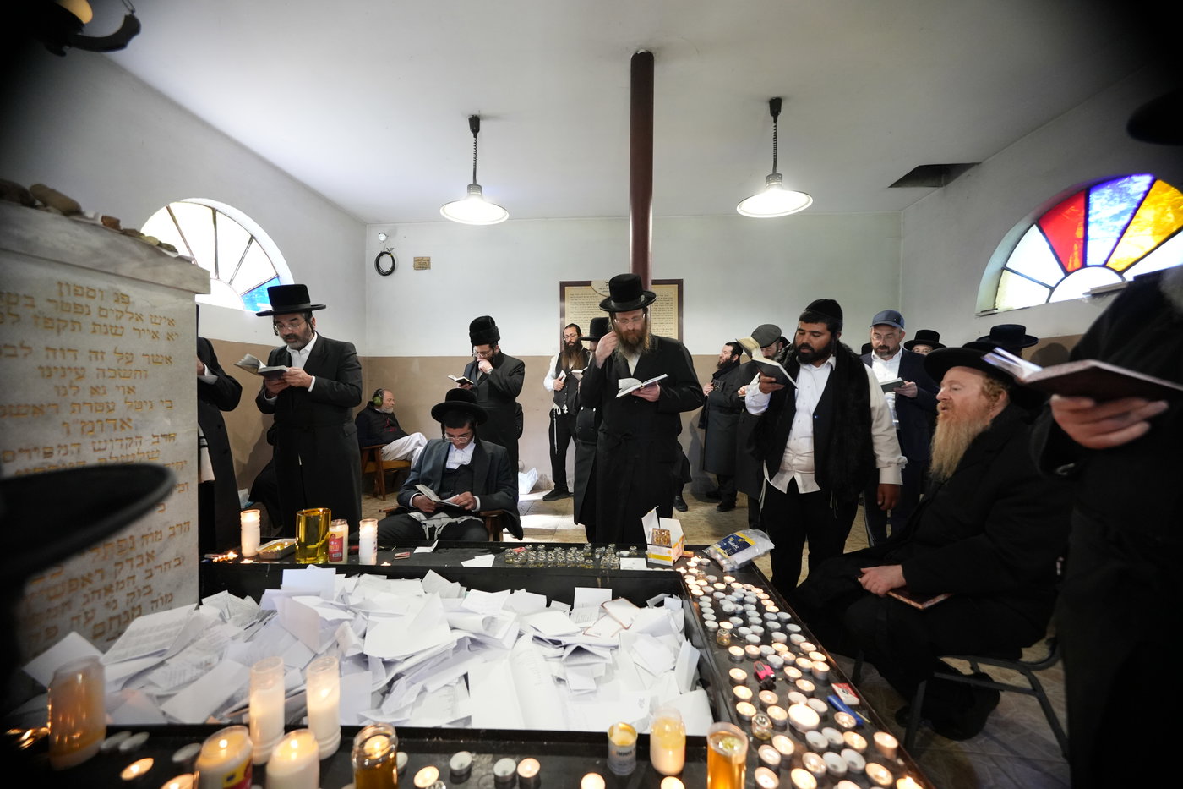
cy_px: 394
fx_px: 473
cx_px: 592
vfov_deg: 79.6
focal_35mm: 14
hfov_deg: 102.7
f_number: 3.5
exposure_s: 1/125
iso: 4000
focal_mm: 14.4
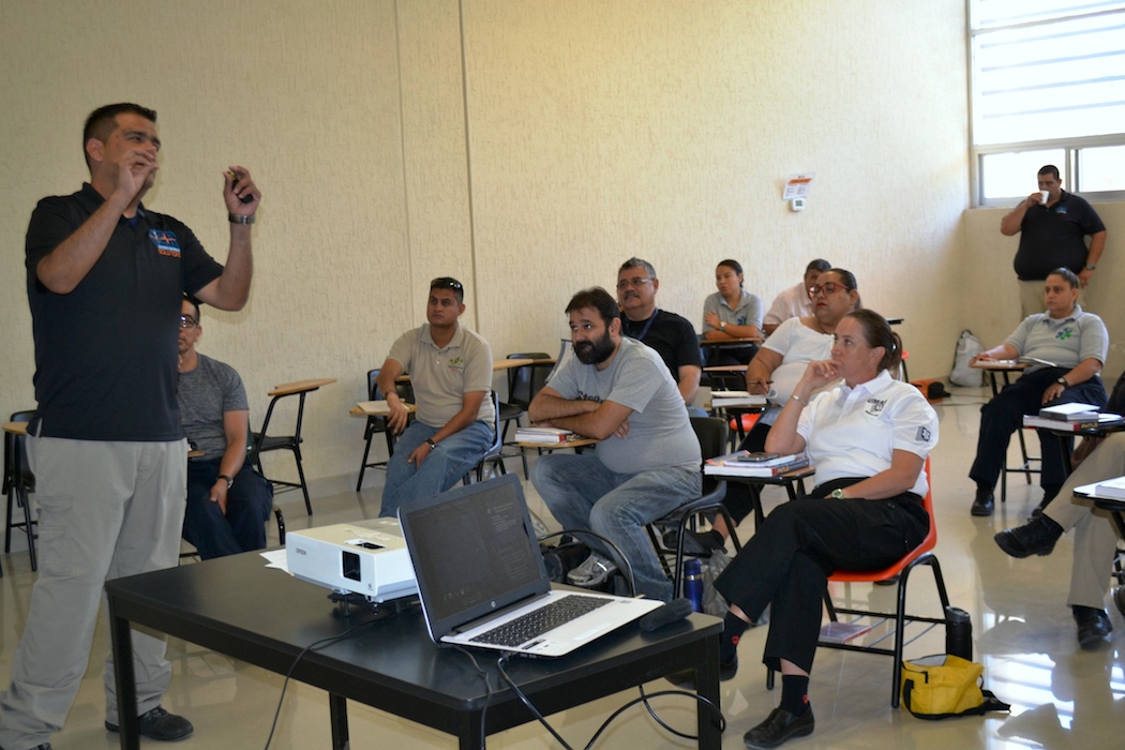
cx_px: 562
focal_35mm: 48
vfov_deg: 28.1
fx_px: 1500
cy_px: 375
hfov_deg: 41.1
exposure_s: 1/60
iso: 640
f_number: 4.8
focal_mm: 32
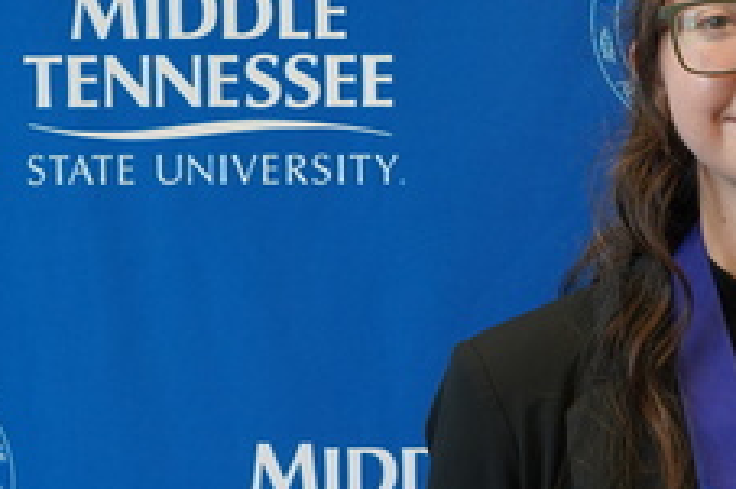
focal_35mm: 111
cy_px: 382
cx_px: 697
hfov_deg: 18.1
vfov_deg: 12.3
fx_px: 2268
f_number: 4.5
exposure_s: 1/160
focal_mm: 42
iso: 1600
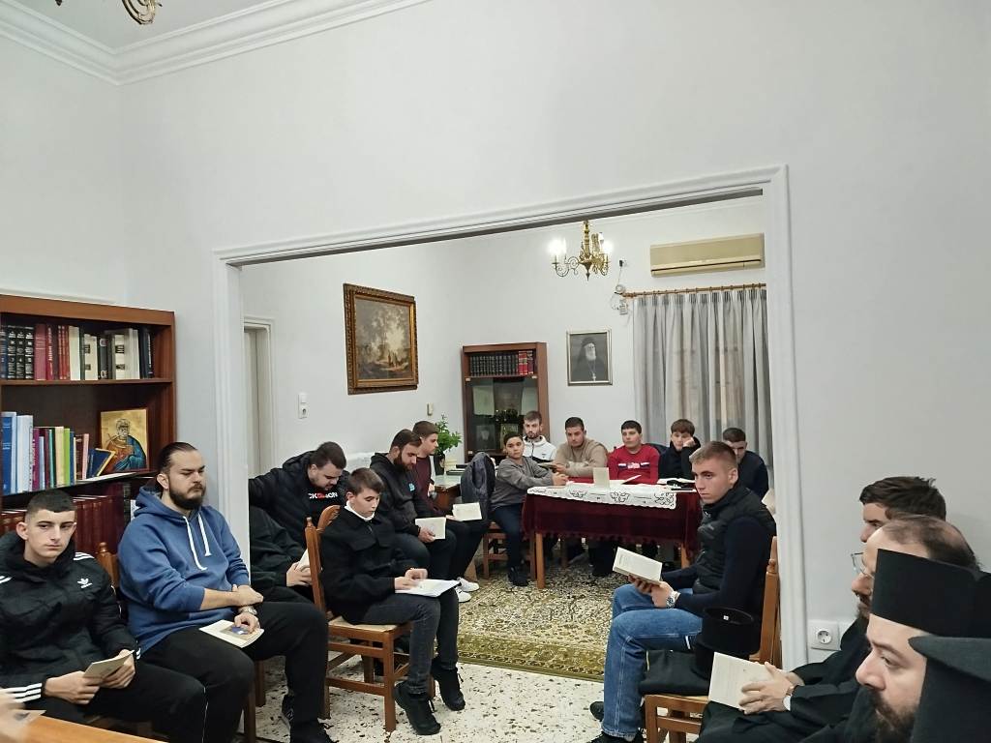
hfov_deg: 71.6
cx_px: 496
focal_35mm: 24
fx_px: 687
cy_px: 372
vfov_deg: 56.8
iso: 500
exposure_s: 1/17
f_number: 1.7
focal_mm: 5.31
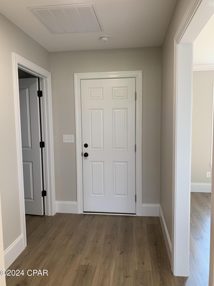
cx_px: 107
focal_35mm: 26
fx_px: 214
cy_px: 143
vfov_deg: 67.3
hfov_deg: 53.1
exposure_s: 1/60
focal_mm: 4.25
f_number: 1.8
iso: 64
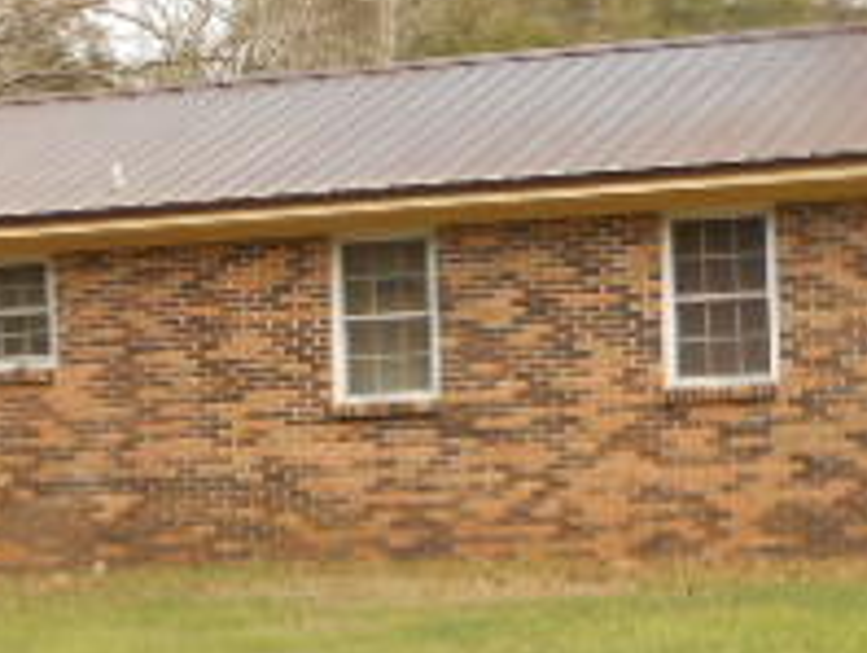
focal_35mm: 142
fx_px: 3561
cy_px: 736
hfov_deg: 13.8
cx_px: 250
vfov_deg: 10.3
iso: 80
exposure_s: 1/125
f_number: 4.5
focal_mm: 7.8
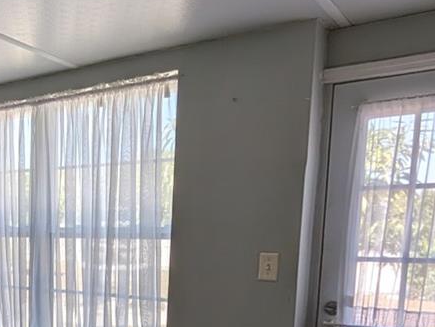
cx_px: -31
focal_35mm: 44
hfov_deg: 36.9
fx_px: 553
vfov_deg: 30.9
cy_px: 314
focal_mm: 2.02
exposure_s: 1/265
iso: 53
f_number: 1.7
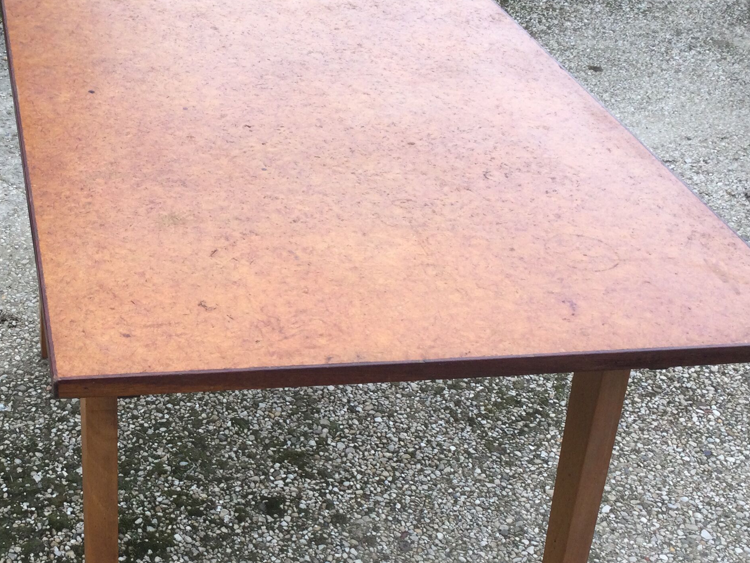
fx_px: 1170
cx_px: 181
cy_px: 415
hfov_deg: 34.7
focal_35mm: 54
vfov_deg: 26.7
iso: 25
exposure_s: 1/132
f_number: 2.4
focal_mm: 3.3
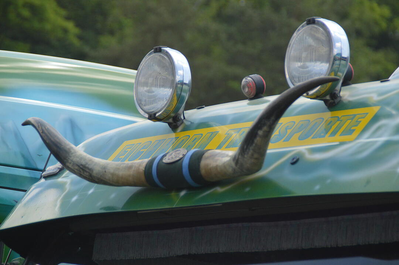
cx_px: 200
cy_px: 132
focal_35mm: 300
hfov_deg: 6.9
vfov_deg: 4.6
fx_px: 3322
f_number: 6.3
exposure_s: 1/1600
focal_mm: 200
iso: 800
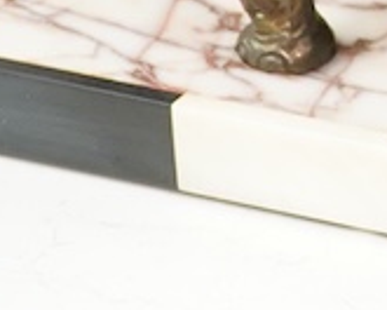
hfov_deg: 6.4
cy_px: -178
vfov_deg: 5.3
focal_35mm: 288
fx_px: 3299
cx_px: 869
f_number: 6.3
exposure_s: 1/160
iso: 2500
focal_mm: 30
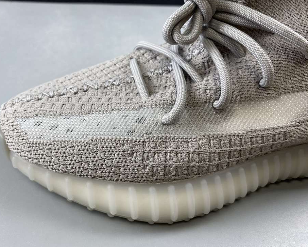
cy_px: 126
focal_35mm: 28
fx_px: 255
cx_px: 144
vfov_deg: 51.5
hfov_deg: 62.1
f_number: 1.8
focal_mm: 4.25
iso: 50
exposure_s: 1/100
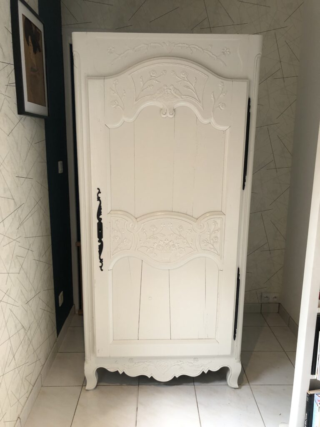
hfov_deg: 49.7
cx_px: 160
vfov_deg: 63.4
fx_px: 345
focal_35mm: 28
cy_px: 214
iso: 40
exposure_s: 1/17
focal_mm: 4
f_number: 1.8
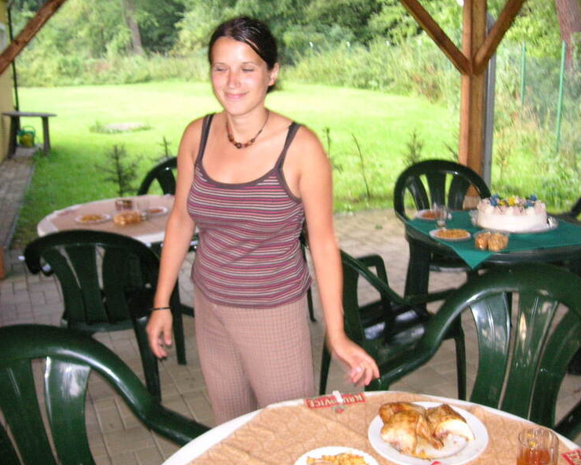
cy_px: 231
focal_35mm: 39
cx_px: 296
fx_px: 671
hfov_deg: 46.8
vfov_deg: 38.2
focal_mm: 6.1
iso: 160
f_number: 2.8
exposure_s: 1/45
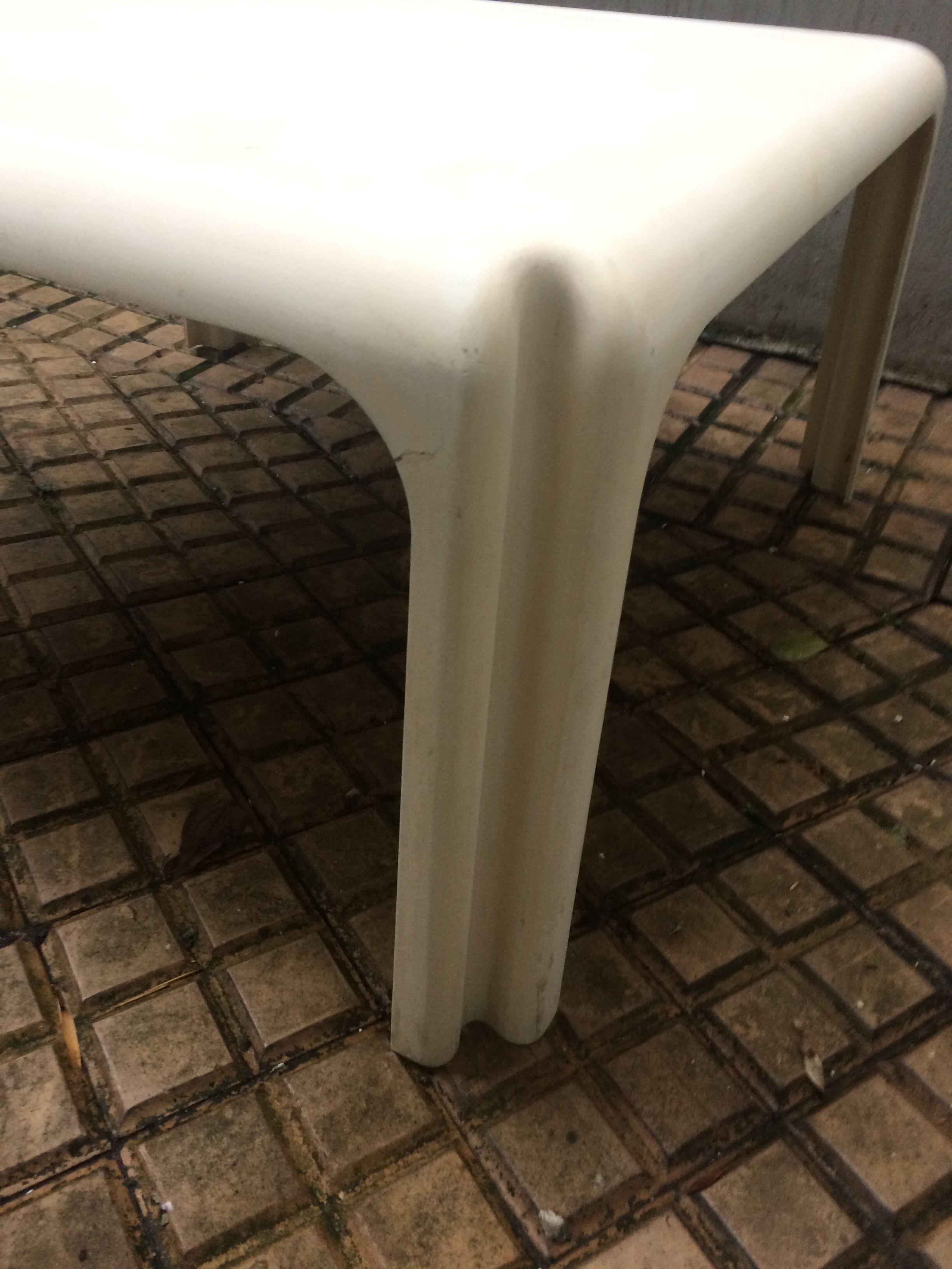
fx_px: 1063
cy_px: 634
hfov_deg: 48.2
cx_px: 476
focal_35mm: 29
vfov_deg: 61.7
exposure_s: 1/33
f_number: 2.2
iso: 160
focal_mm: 4.15
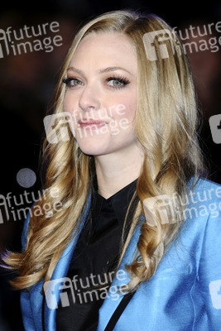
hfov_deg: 4.6
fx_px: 2760
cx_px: 110
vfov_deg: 6.9
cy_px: 166
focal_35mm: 300
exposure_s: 1/200
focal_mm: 200
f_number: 4.5
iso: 320
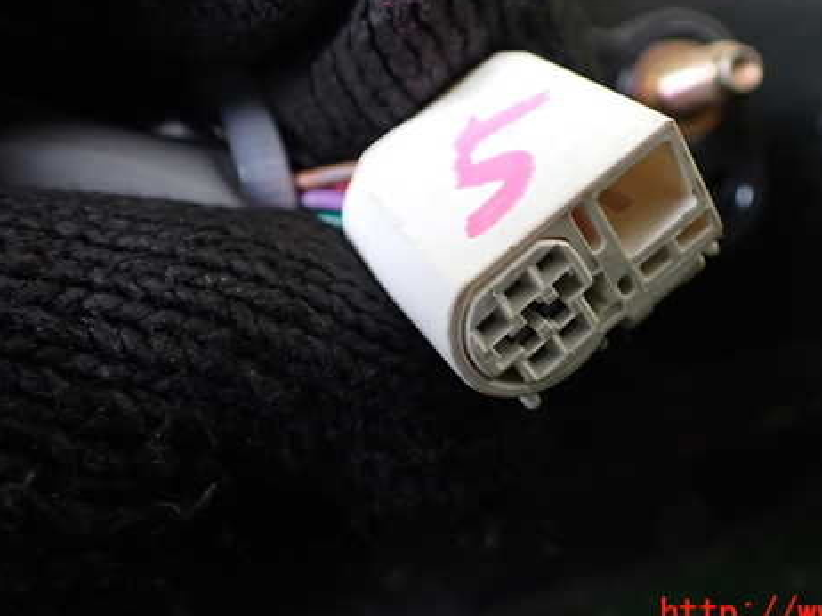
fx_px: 926
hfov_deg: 47.3
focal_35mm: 39
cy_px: 237
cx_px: 528
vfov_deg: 36.6
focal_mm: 5.4
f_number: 2.3
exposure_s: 1/125
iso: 320
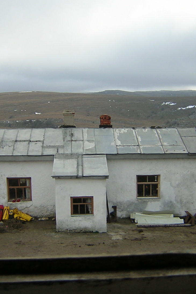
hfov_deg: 24.6
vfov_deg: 36.2
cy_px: 141
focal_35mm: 55
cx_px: 116
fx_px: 449
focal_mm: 4.7
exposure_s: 1/428
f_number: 2.6
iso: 100
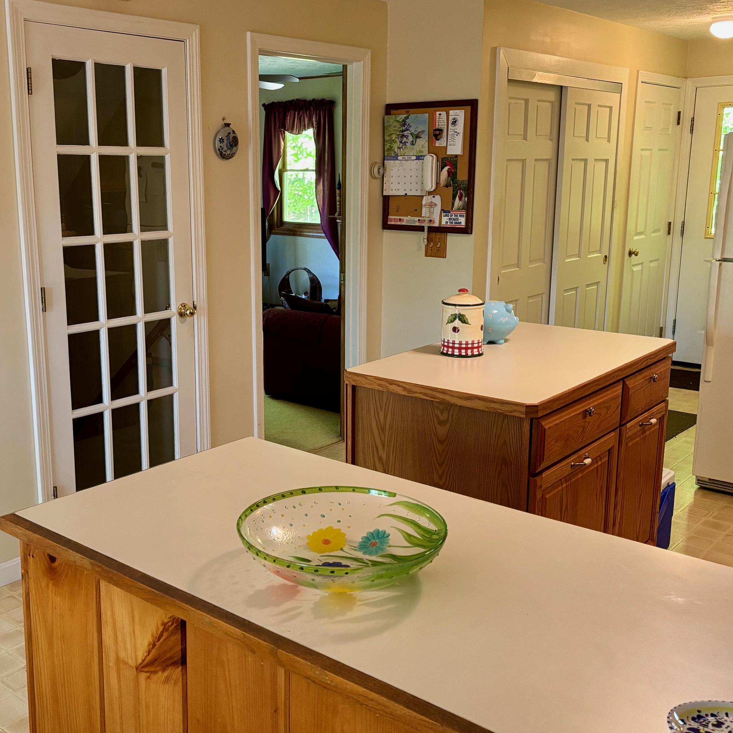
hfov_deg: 44.7
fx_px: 886
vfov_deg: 44.9
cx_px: 295
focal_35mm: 37
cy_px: 347
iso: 250
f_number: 1.6
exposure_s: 1/60
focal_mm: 5.96
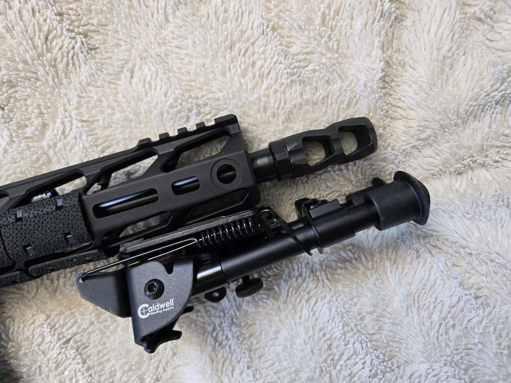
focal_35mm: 23
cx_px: 256
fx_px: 340
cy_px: 192
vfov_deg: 58.9
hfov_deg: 73.9
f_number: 1.8
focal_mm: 5.4
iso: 320
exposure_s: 1/120
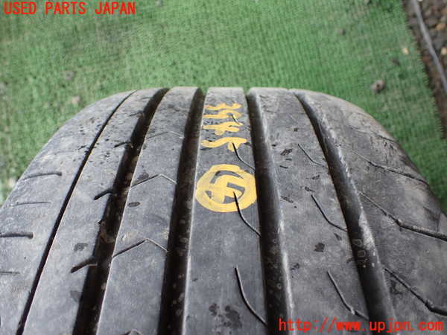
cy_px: 168
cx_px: 224
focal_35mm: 30
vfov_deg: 46.8
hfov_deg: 60.0
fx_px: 387
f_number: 2.3
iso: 125
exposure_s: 1/125
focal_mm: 5.4
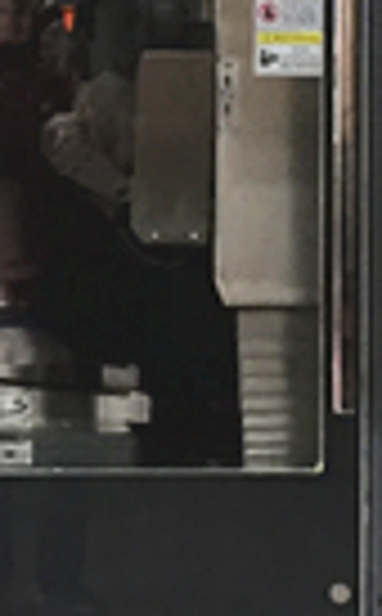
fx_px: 3014
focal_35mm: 180
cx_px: 4
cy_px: 189
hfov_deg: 7.2
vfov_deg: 11.6
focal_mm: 4.15
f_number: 2.2
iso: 64
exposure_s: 1/33
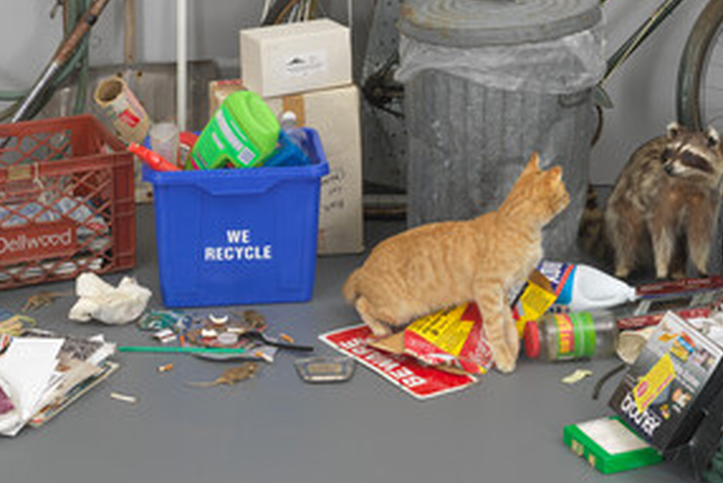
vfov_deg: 13.9
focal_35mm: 98
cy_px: 106
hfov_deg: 20.8
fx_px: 1969
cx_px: 428
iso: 64
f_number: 11
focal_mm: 50
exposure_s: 1/125
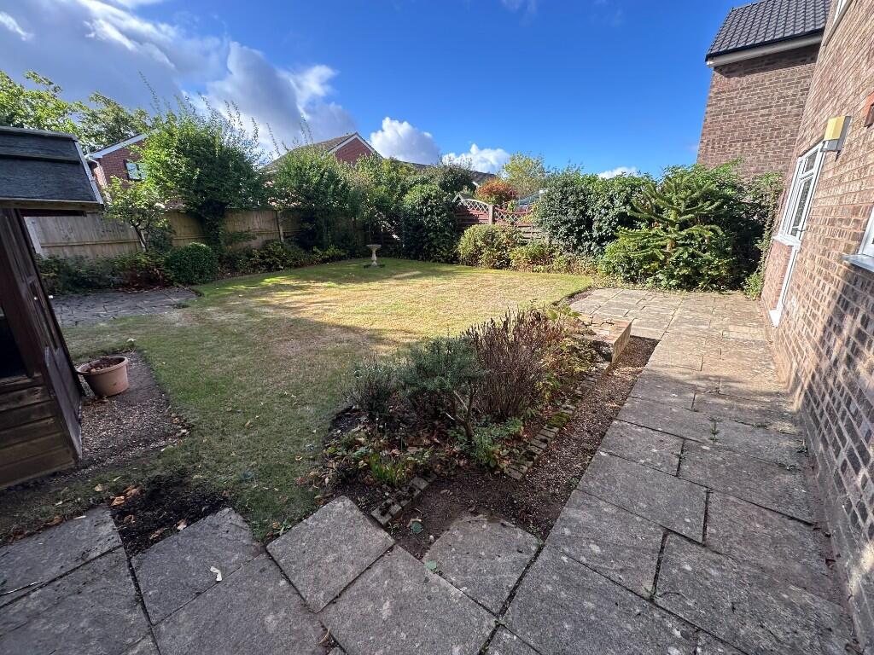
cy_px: 328
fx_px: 353
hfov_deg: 102.1
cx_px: 437
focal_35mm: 14
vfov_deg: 85.7
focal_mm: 2.22
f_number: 2.2
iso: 40
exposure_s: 1/658
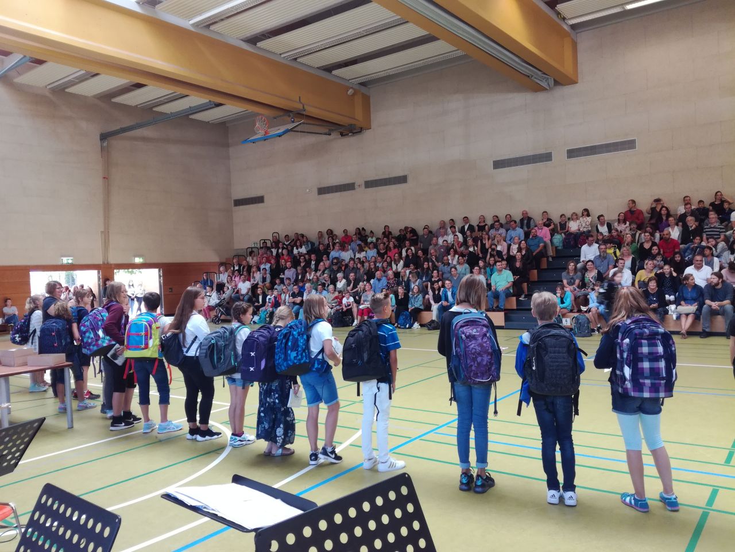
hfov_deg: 65.3
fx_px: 573
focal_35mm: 27
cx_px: 368
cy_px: 276
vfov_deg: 51.4
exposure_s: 1/30
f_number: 2
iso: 80
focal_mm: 3.79
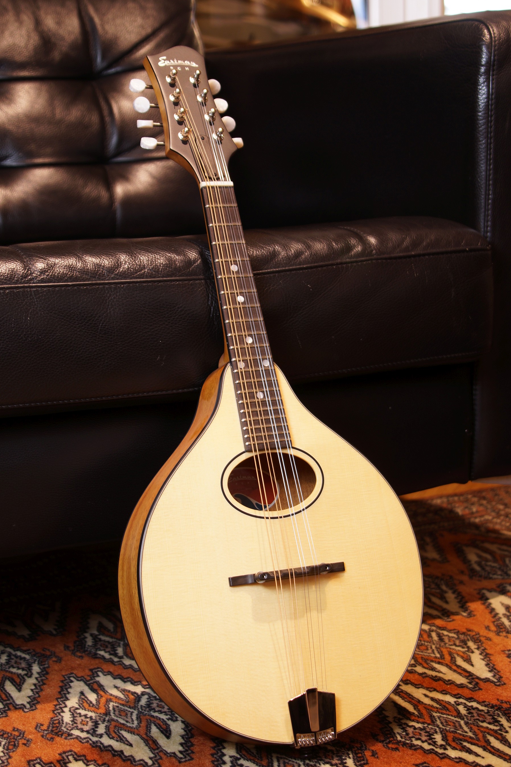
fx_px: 1299
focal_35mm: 61
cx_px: 259
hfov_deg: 22.3
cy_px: 386
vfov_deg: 32.9
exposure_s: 1/8
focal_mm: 40
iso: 100
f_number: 5
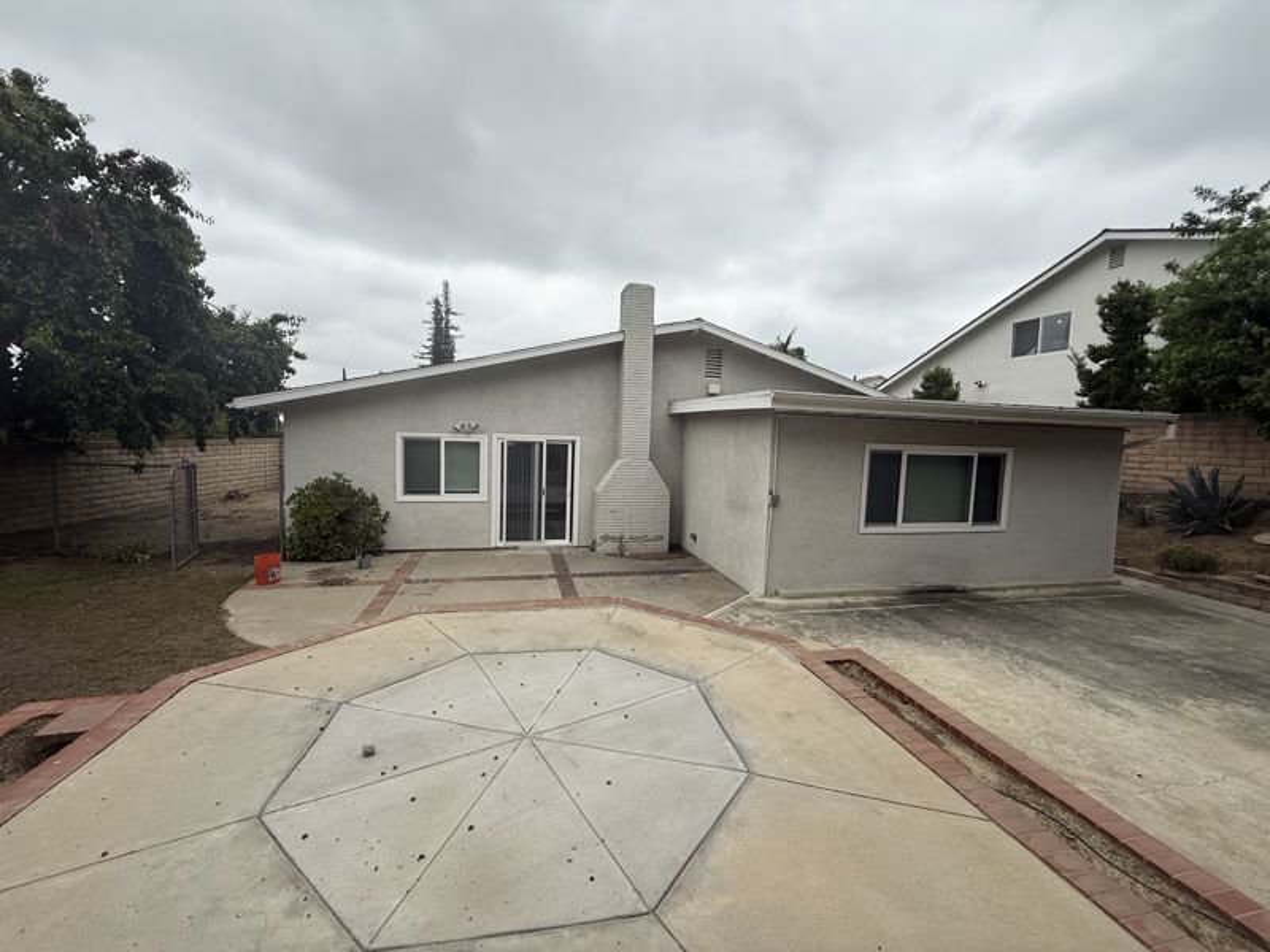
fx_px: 514
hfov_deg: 102.1
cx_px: 635
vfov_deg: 85.7
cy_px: 476
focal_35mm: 14
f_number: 2.2
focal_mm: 2.22
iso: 50
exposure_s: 1/1189
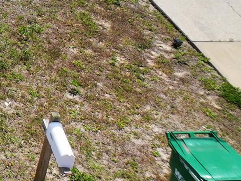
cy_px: -201
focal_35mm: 123
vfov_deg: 10.8
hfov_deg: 12.4
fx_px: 856
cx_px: -347
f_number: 2.8
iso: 130
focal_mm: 12.29
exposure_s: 1/2500
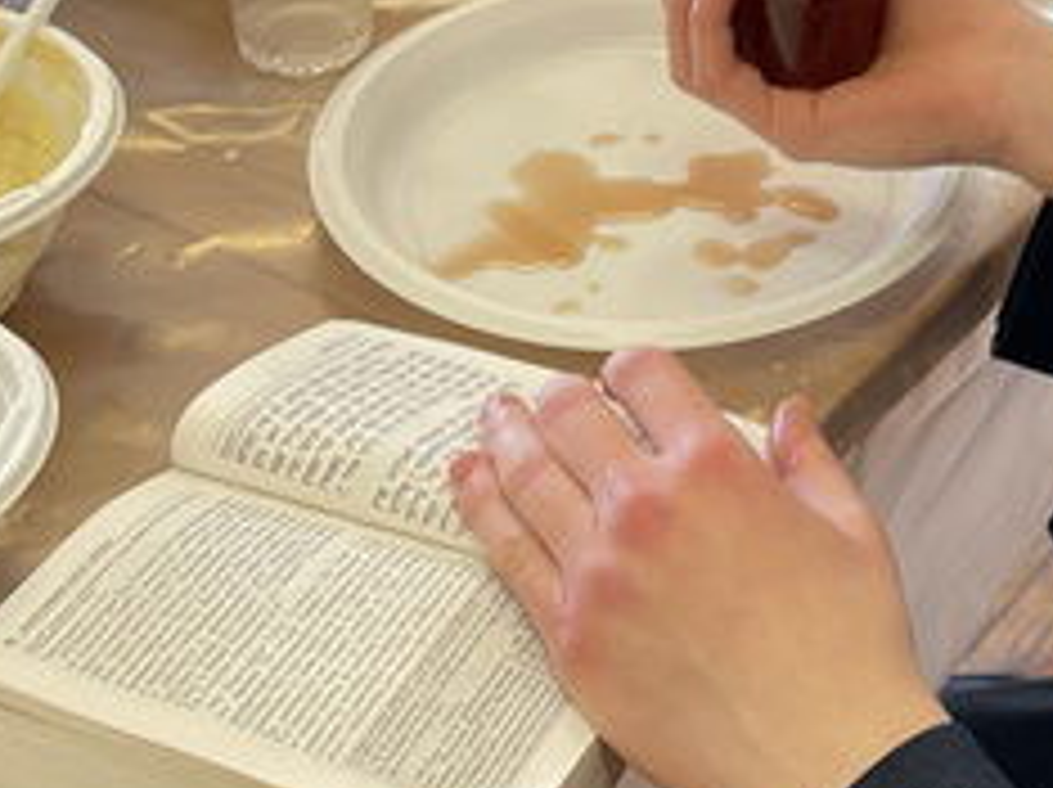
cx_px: 1336
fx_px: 2705
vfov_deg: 16.1
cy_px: -99
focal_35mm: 89
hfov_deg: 20.3
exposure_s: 1/121
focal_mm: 4.2
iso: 125
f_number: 1.6
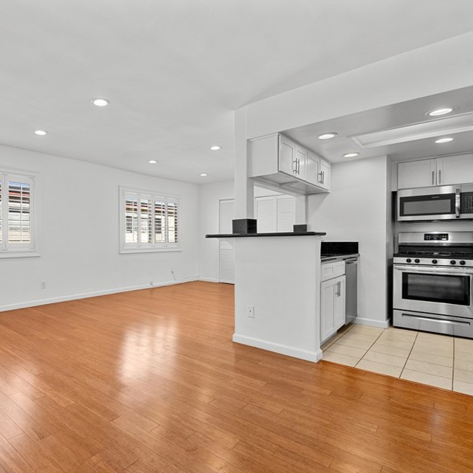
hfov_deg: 74.9
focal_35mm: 19
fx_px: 294
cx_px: 153
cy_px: 250
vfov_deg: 77.6
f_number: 6.3
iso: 320
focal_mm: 14
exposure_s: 1/60
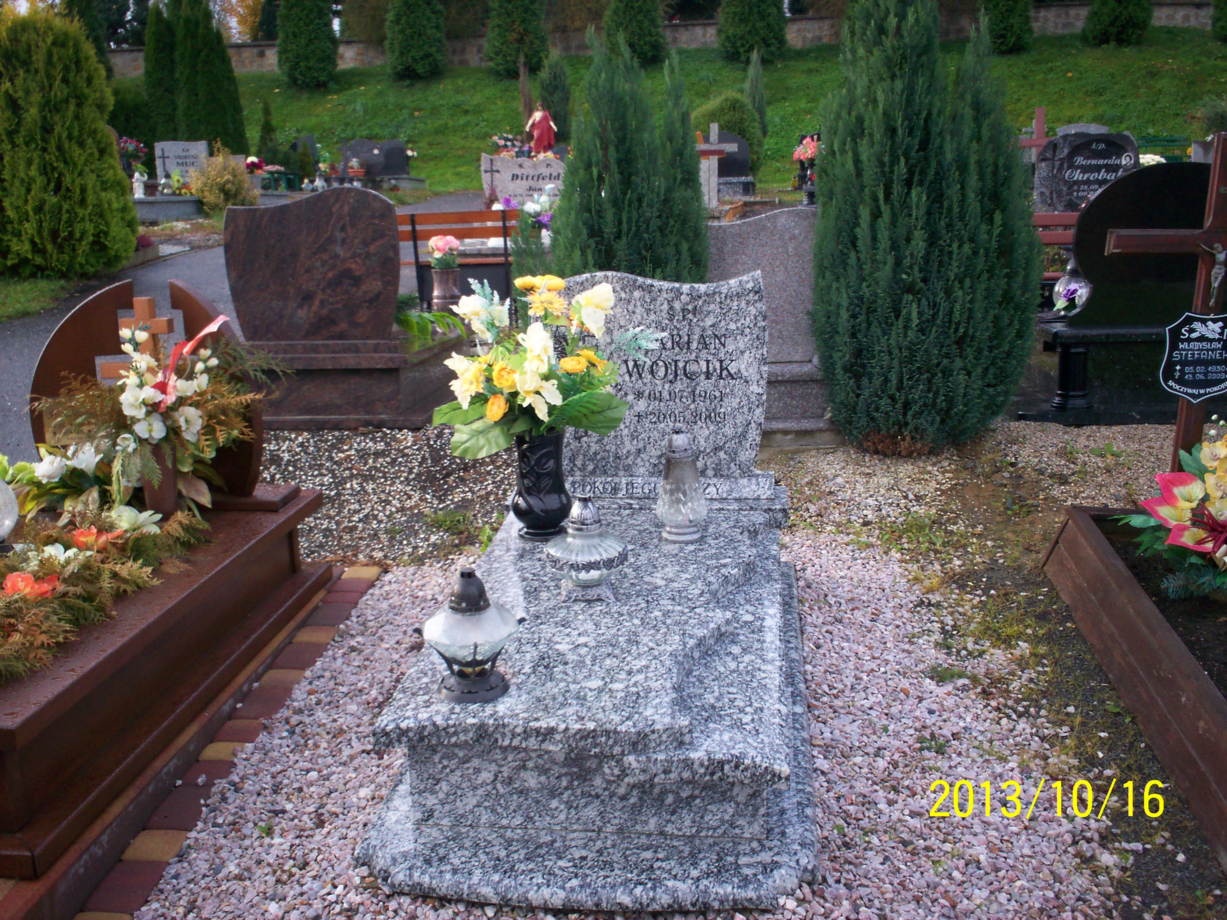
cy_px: 460
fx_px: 1276
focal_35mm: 36
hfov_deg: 51.4
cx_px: 614
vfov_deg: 39.7
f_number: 4.5
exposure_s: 1/84.6
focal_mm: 6
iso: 100
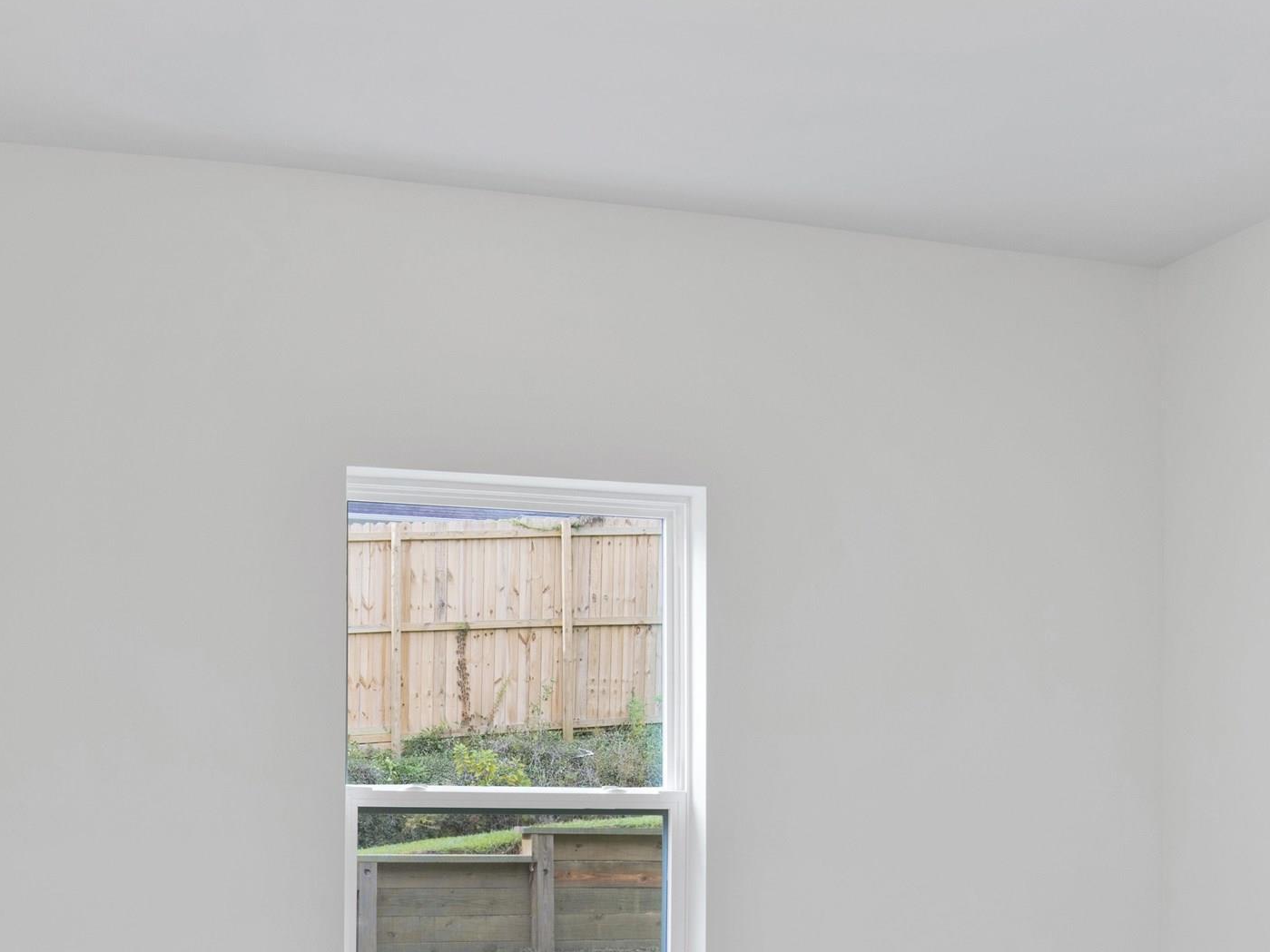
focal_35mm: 38
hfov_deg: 47.6
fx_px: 1394
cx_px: 362
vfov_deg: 36.1
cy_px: 793
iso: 200
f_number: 11
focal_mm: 18
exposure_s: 1/3
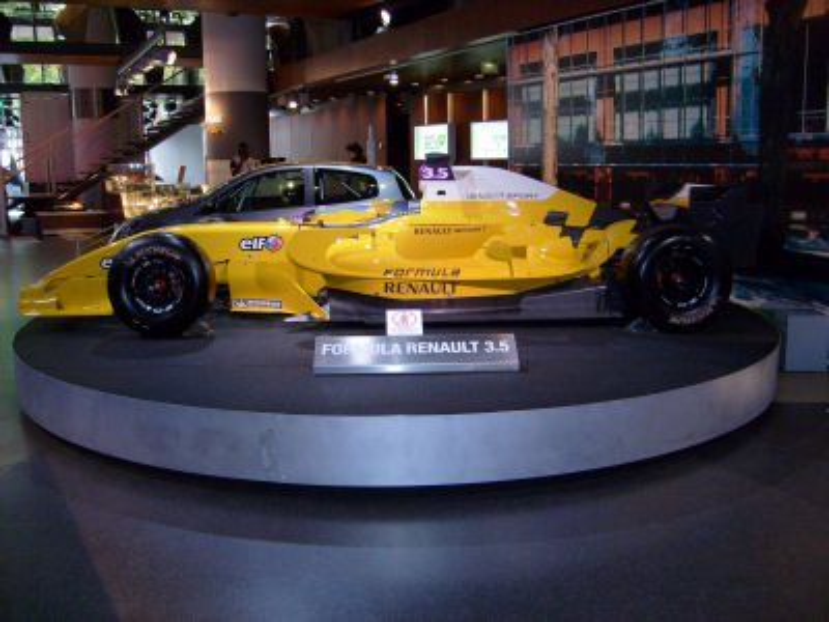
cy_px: 311
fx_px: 838
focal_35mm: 35
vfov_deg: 40.7
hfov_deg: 52.6
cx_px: 414
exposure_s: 1/45
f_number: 2.8
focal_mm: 5.8
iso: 100
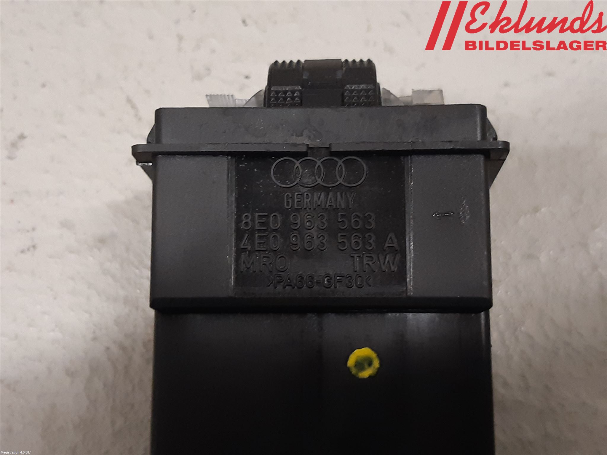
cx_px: 304
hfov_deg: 67.3
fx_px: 456
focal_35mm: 26
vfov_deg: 53.1
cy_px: 228
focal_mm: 3.93
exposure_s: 1/50
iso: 160
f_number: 1.7
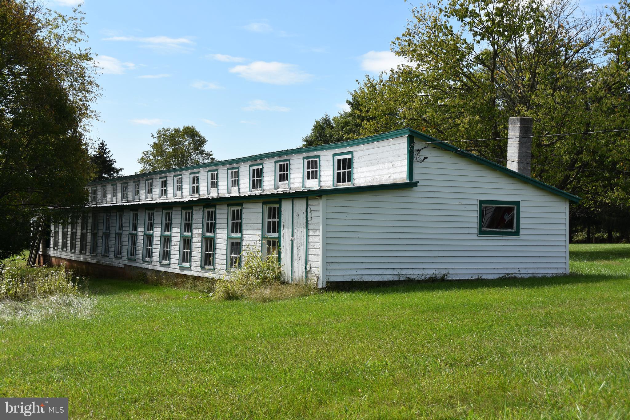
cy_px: 210
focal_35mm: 51
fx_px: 892
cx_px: 315
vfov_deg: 26.5
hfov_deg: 38.9
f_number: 8
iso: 180
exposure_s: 1/500
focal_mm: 34
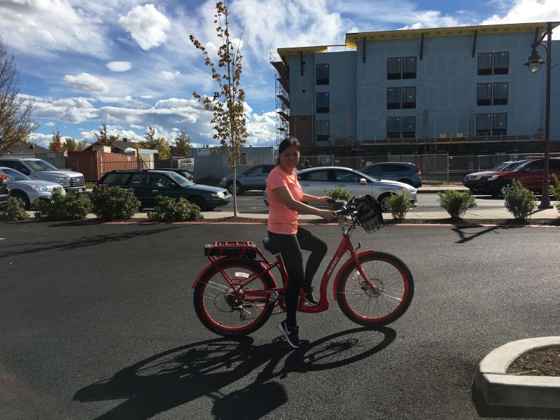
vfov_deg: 48.2
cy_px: 210
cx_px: 280
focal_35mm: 29
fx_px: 469
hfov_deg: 61.7
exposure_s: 1/2024
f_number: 2.2
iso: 25
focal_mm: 4.15
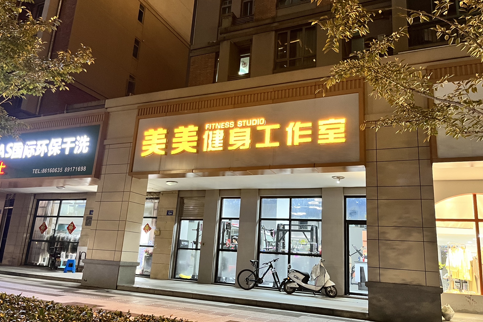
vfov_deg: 46.4
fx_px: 376
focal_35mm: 28
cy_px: 160
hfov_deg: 65.5
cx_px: 241
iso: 400
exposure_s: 1/33
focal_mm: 5.1
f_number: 1.6
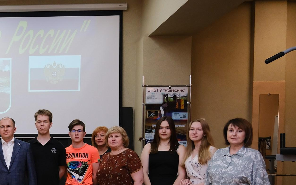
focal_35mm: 50
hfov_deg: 36.3
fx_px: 403
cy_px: 161
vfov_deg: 25.2
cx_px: 0
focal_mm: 16
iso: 1000
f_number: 4
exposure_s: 1/200
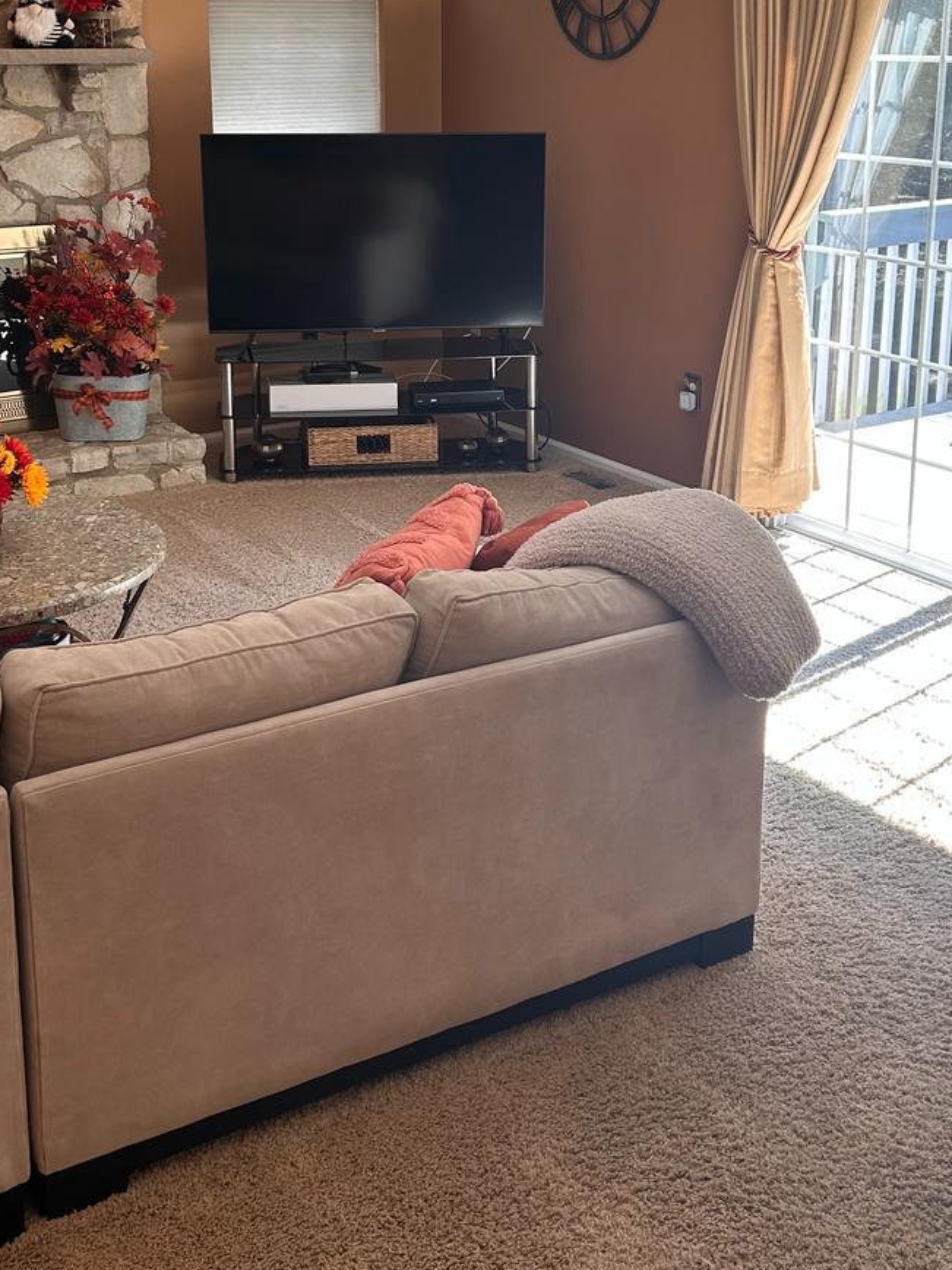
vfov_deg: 40.8
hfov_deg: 31.5
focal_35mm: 46
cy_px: 435
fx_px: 1687
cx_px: 486
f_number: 1.5
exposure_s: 1/147
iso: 32
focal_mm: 5.7
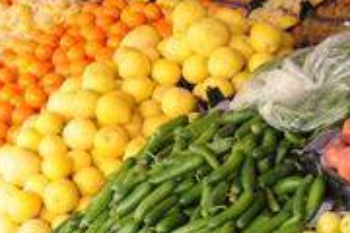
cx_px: 68
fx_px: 906
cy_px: 23
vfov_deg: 14.5
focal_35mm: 93
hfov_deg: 21.6
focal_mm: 25
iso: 400
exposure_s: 1/80
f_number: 9
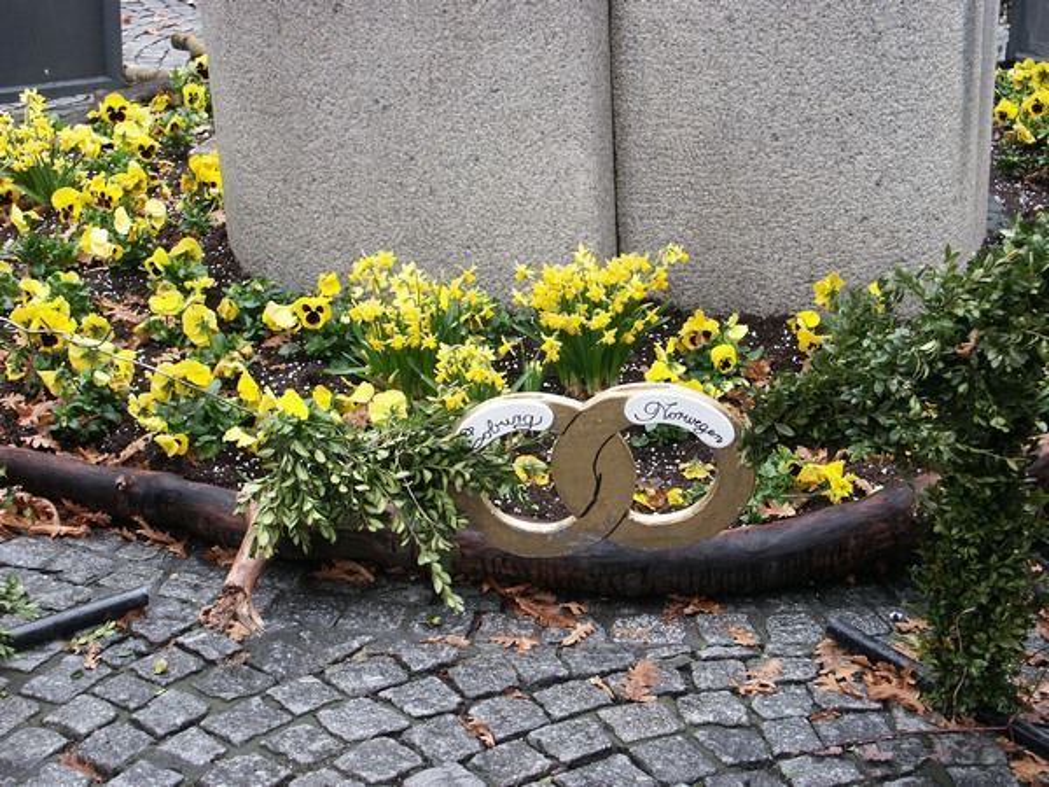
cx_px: 524
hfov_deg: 29.8
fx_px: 1970
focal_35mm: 65
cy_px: 394
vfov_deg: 22.6
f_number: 3.5
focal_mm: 16.09
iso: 125
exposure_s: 1/60
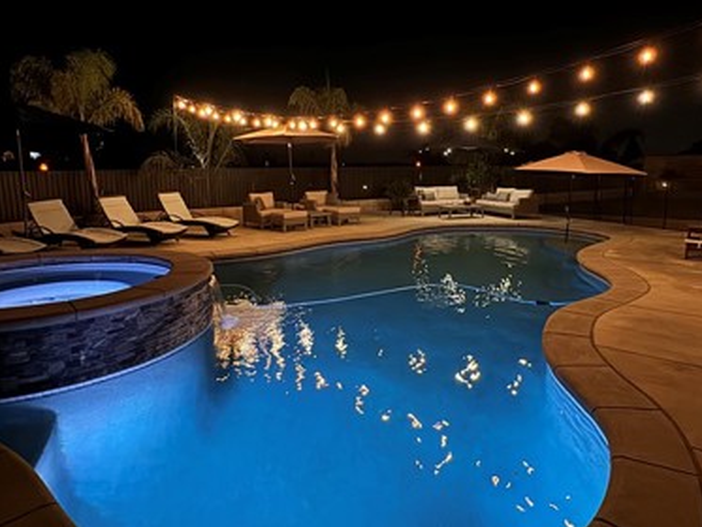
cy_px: 226
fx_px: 487
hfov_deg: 71.5
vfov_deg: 56.6
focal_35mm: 24
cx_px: 376
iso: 1250
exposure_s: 1/15
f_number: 2.2
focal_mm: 2.22
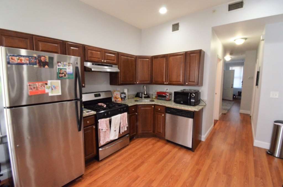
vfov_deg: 77.1
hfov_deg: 100.5
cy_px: 94
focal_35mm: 15
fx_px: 118
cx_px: 142
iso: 3200
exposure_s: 1/10
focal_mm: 10
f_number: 20
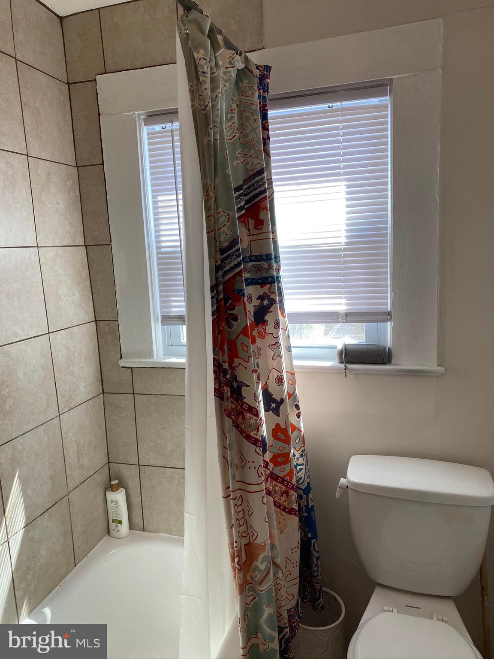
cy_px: 330
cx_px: 247
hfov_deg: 53.1
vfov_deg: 67.3
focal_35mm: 26
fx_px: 495
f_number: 1.8
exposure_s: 1/120
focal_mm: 4.25
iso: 50
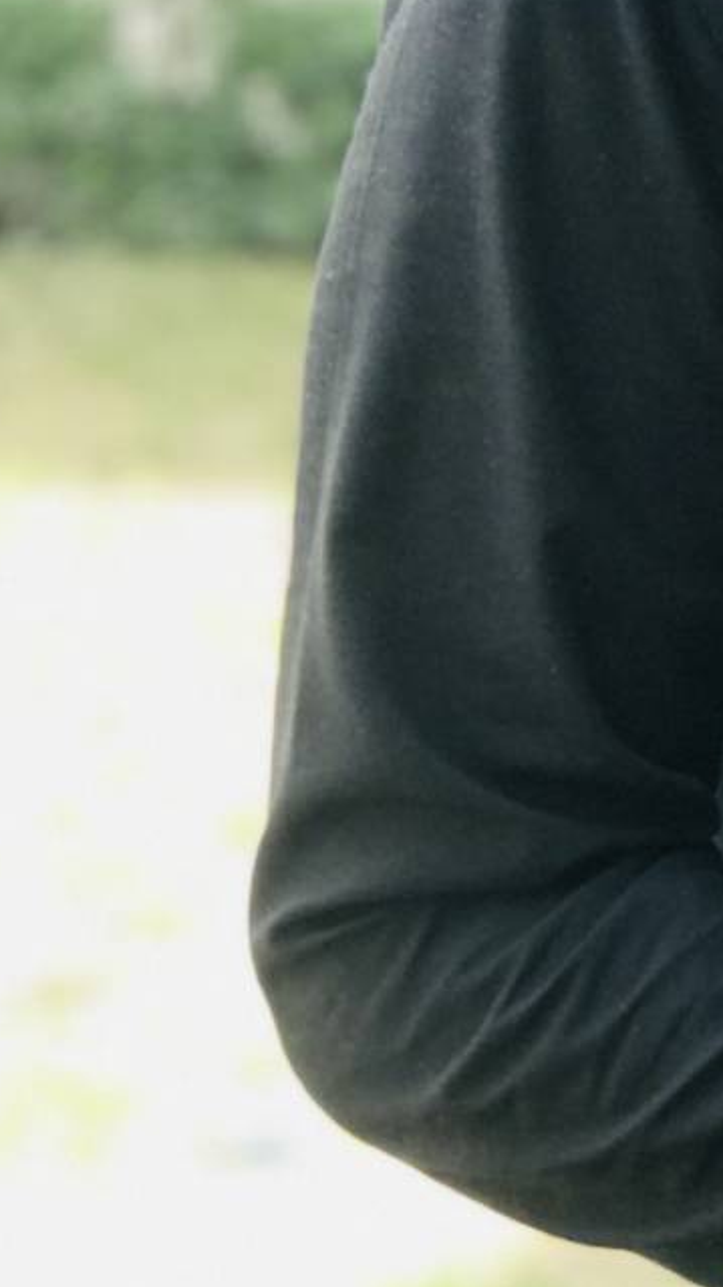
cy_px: 298
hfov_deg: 6.0
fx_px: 6686
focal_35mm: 196
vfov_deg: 11.0
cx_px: 1394
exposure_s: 1/100
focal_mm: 6.6
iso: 25
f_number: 2.8
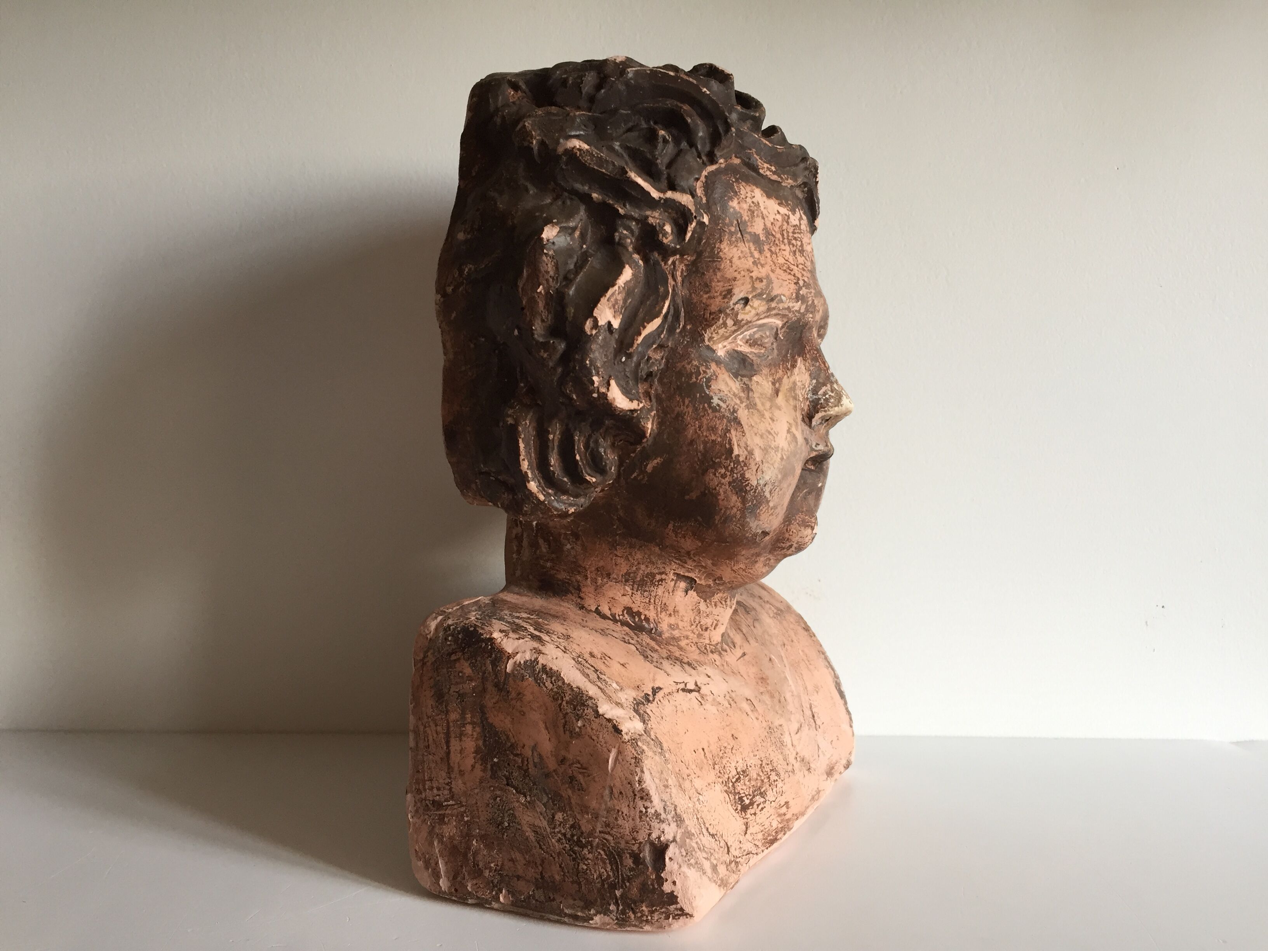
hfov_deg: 61.7
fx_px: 1062
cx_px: 634
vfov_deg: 48.2
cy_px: 476
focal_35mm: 29
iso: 32
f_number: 2.2
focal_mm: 4.15
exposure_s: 1/33
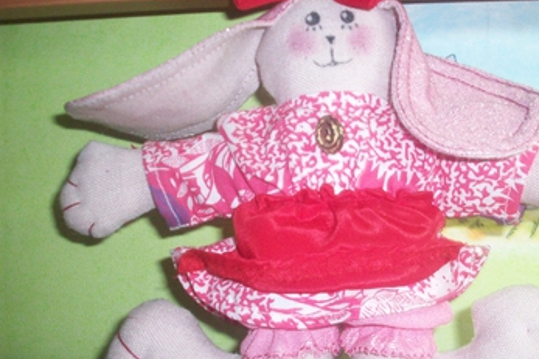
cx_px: 345
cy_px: 186
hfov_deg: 39.3
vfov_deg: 27.0
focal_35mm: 50
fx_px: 748
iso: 200
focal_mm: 6.2
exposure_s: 1/32
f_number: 2.8
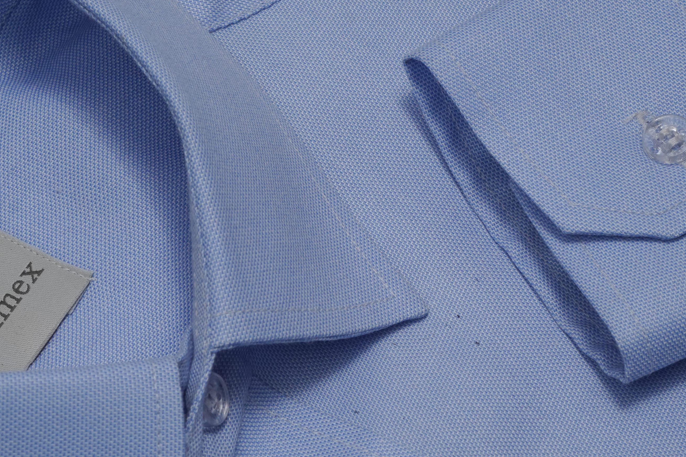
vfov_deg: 10.2
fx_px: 2553
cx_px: 289
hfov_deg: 15.3
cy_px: 311
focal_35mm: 134
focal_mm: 50
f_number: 10
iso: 800
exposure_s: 1/125
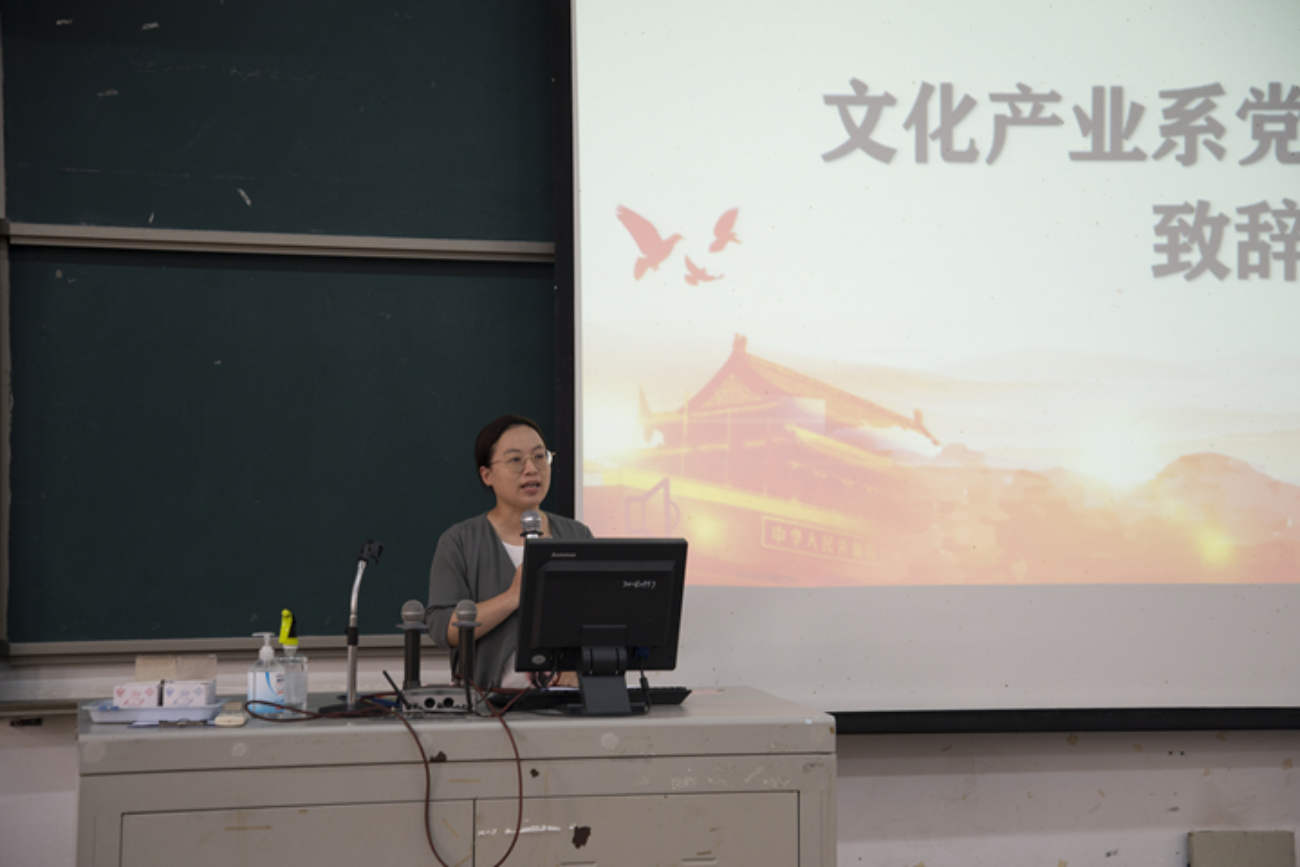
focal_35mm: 75
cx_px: 672
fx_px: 2708
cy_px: 441
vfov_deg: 18.2
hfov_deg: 27.0
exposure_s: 1/60
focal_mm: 72
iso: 720
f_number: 4.5
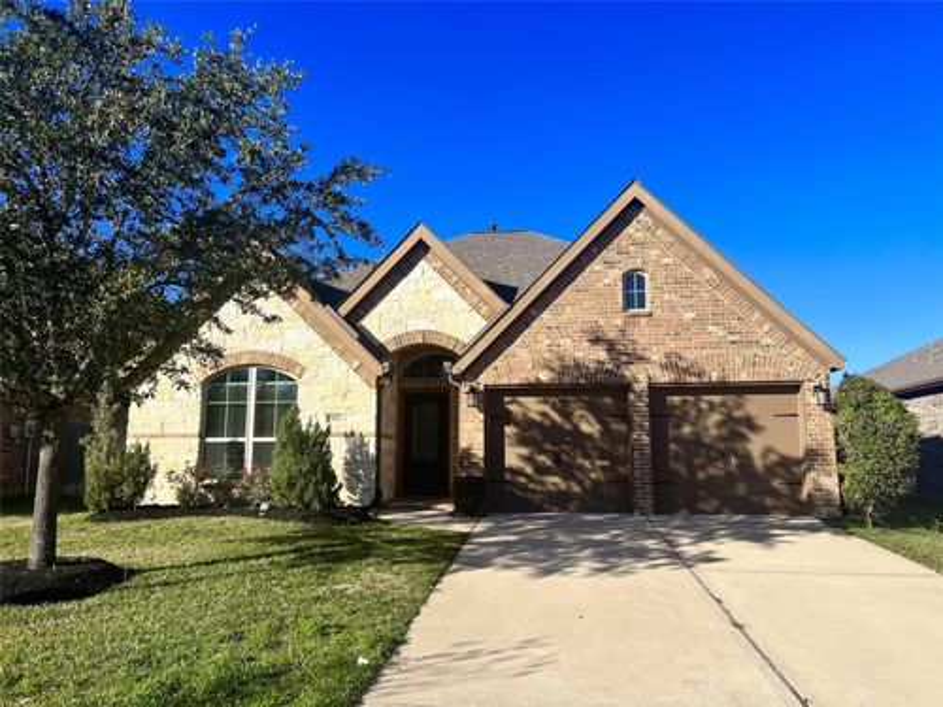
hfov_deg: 67.3
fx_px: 708
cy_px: 354
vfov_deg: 53.1
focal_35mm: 26
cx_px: 472
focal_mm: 5.7
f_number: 1.5
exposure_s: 1/3968
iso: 50
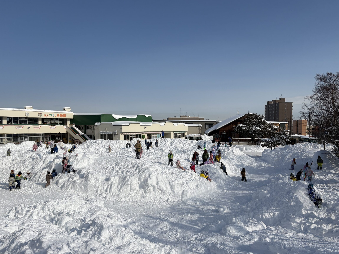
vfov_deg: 48.2
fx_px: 284
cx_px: 163
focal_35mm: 29
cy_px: 129
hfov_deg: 61.6
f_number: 1.6
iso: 50
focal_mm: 5.96
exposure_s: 1/14493
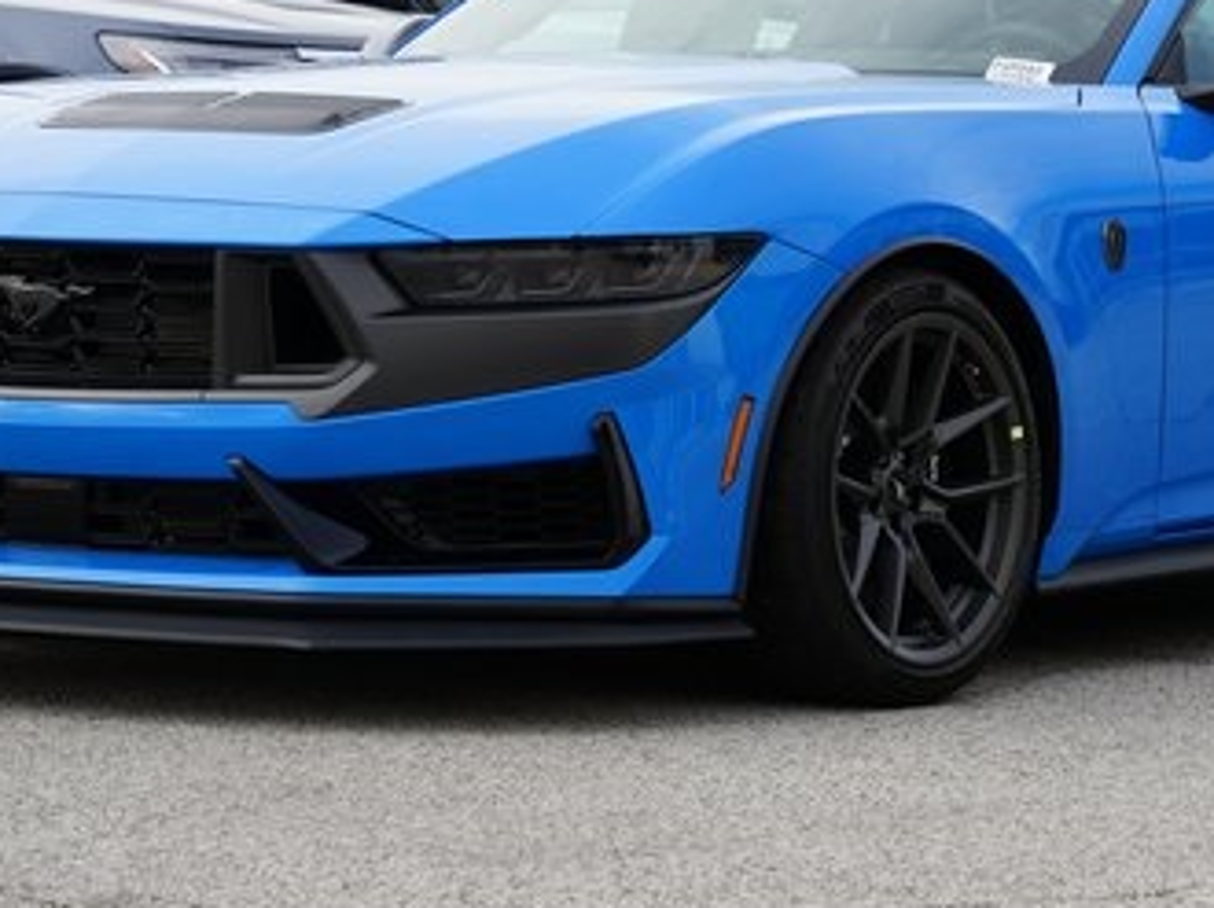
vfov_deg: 9.7
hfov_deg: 12.9
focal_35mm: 153
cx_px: 806
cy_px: 237
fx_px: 5362
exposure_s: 1/125
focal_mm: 82
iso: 100
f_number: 8
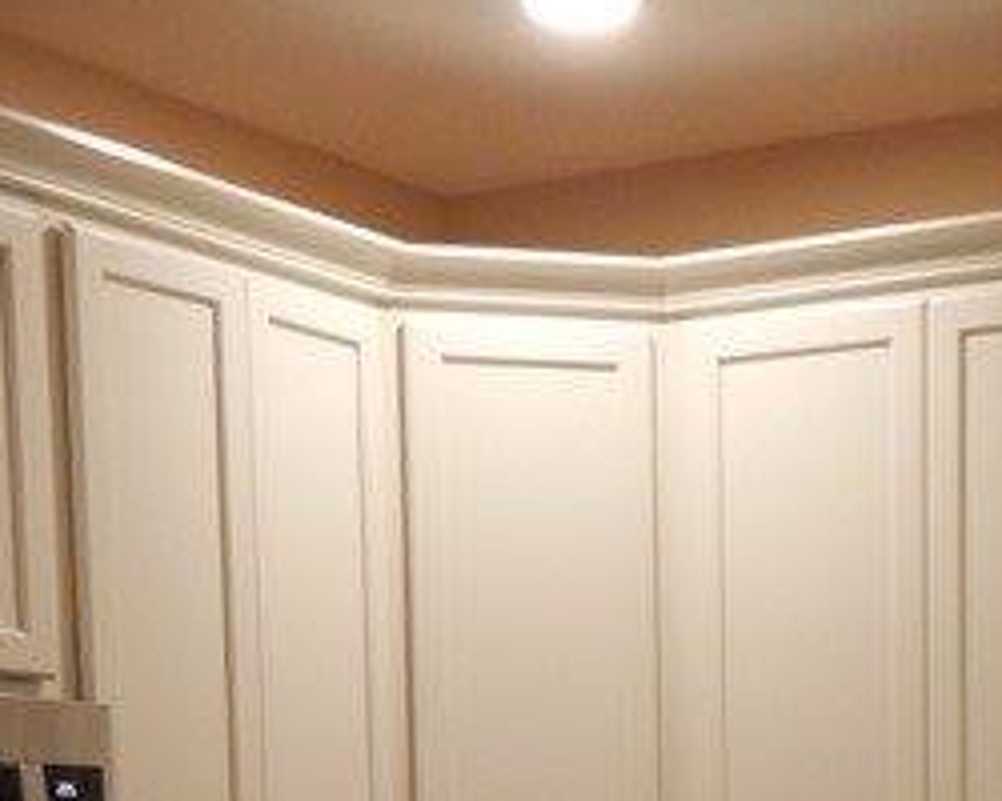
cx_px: 798
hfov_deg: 20.6
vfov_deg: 15.2
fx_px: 2728
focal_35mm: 92
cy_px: 1262
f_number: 3
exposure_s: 1/30
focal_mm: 4
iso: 160
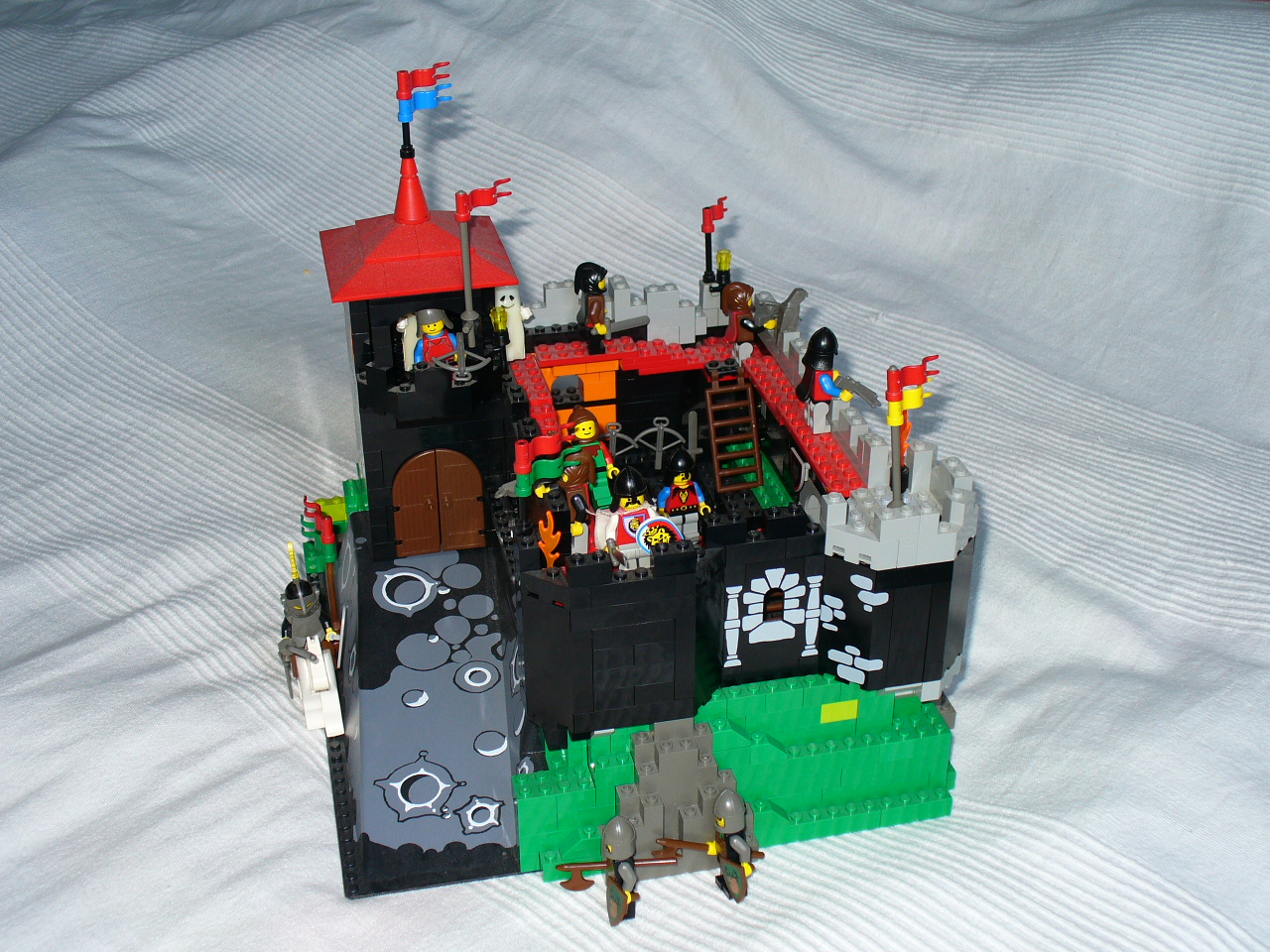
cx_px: 635
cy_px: 476
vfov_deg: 34.3
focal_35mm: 42
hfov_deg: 44.8
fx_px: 1541
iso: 80
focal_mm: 7
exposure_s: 1/30
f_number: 2.9
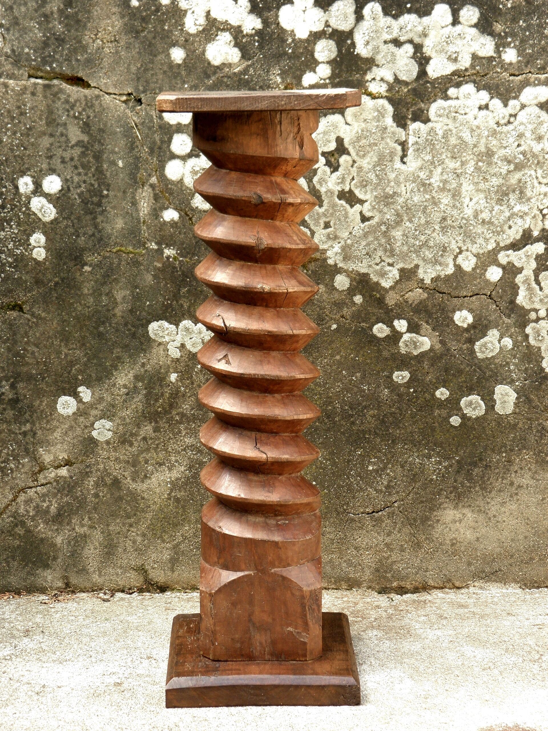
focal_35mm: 68
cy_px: 366
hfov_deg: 21.6
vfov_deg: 28.6
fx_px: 1435
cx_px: 274
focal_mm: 12.2
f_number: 4.3
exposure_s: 1/50
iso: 125
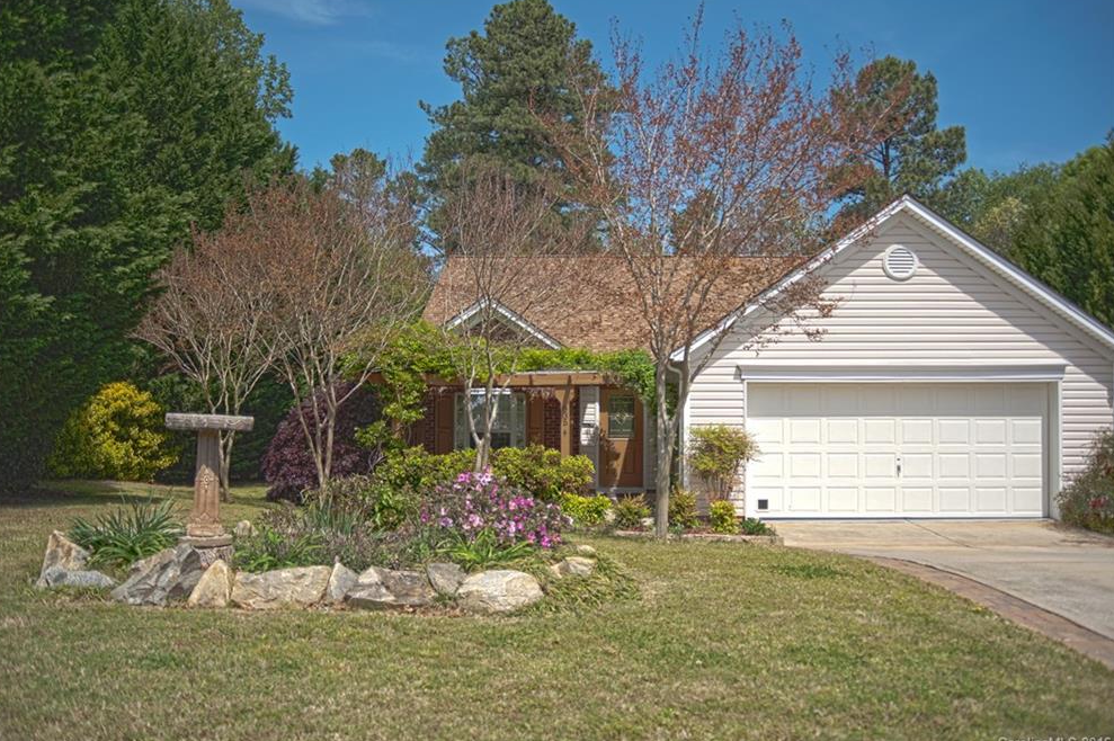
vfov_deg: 44.9
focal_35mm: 29
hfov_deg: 63.7
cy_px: 370
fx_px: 897
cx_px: 543
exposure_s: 1/160
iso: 200
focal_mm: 28
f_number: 3.3
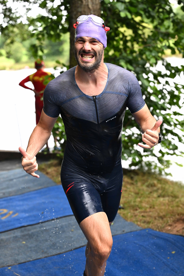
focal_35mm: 70
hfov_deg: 19.5
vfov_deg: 28.8
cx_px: 92
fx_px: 537
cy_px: 138
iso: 3200
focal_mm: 70
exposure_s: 1/1600
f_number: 4
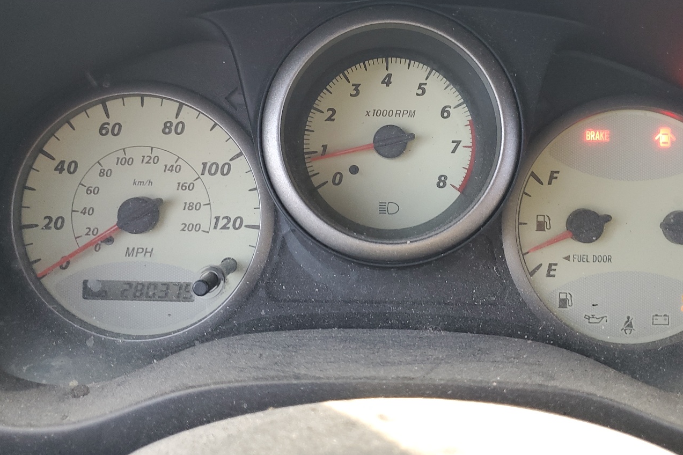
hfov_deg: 55.6
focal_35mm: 34
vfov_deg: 38.5
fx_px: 645
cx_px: 393
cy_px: 161
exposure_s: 1/120
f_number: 1.5
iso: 75
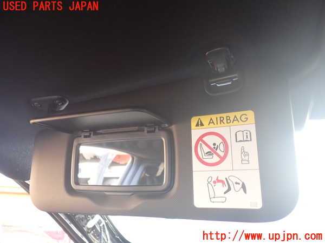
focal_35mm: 30
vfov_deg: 46.8
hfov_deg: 60.0
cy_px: 122
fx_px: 282
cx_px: 162
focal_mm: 5.4
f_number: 2.3
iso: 200
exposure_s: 1/40
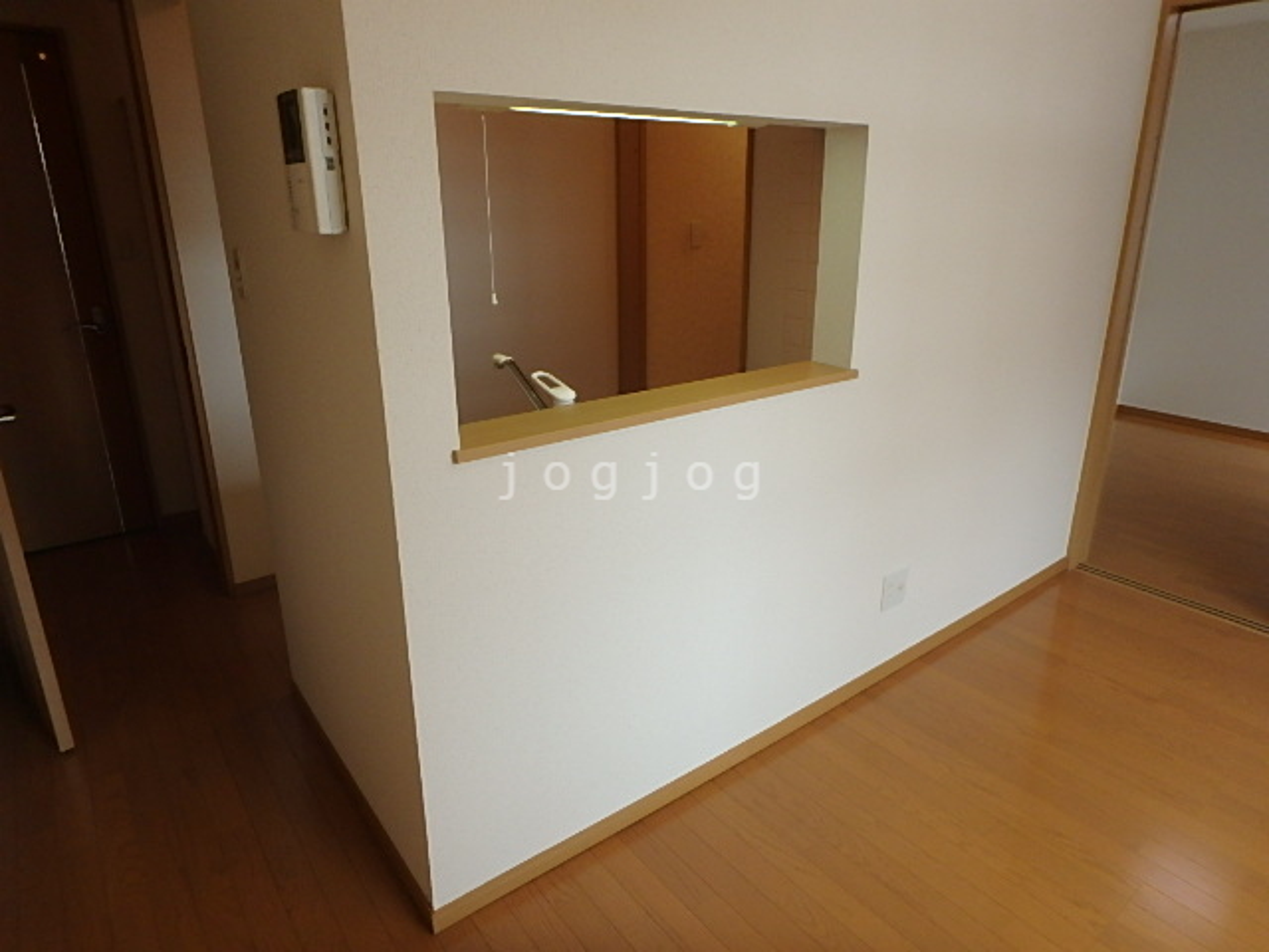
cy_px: 476
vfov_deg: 63.4
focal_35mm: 21
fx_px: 770
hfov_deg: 79.0
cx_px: 634
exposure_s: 1/125
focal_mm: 3.7
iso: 250
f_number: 3.5
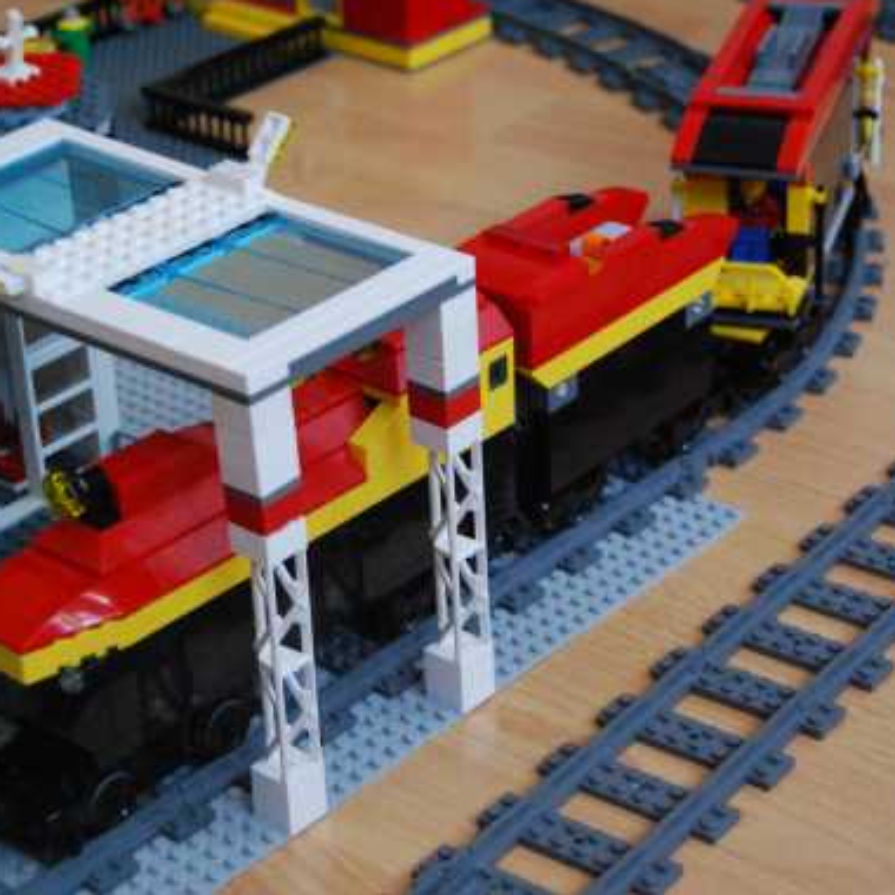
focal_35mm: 86
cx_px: 363
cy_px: 422
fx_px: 2516
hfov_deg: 20.2
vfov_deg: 20.2
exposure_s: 1/30
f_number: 5
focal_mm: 40
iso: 1600
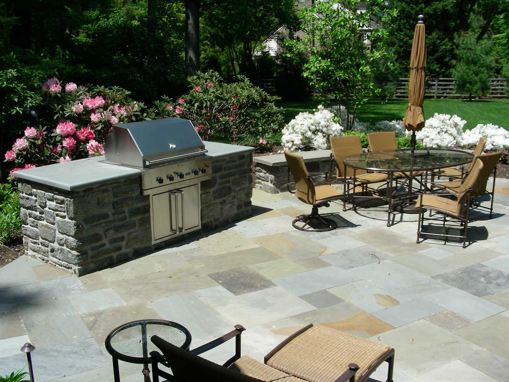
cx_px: 254
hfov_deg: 49.0
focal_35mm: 38
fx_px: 559
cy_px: 191
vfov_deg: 37.7
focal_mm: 6.3
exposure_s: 1/460
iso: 50
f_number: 5.6
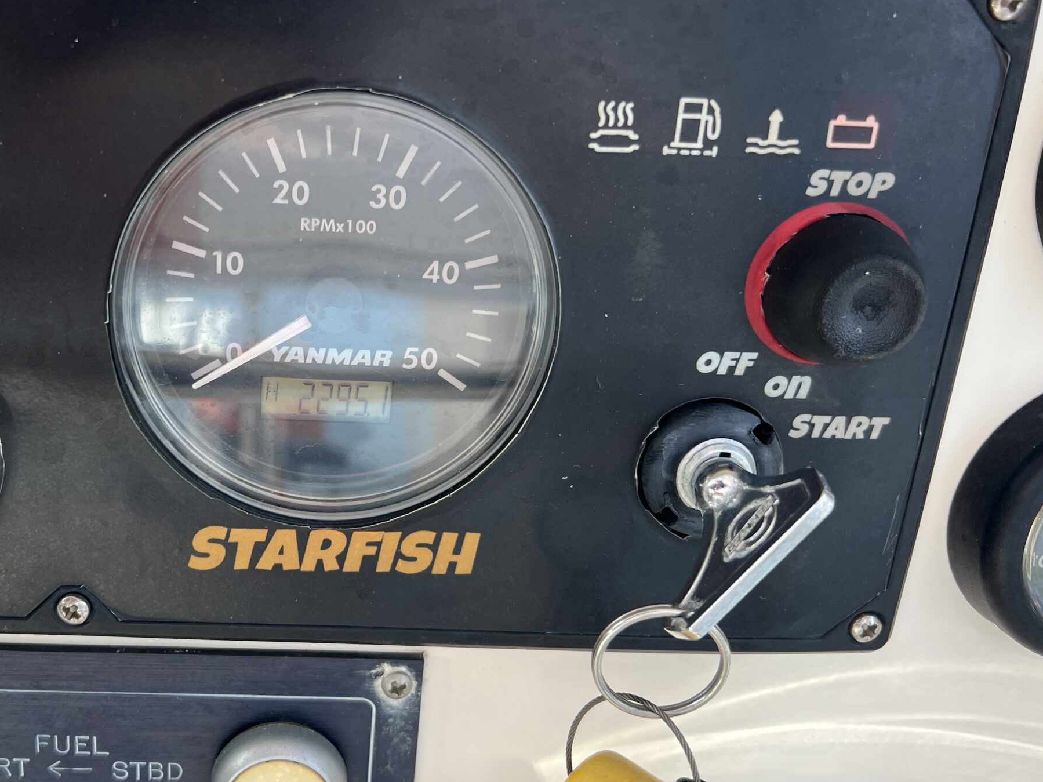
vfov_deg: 38.7
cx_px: 326
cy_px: 396
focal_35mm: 37
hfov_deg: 49.1
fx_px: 1115
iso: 50
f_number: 1.5
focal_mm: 5.7
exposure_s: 1/552
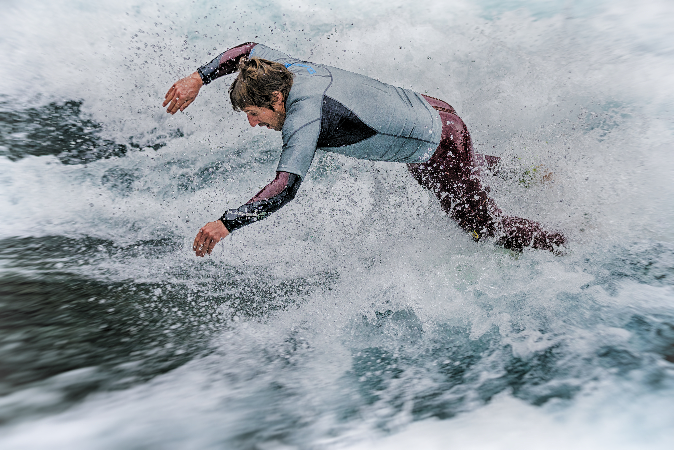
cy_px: 225
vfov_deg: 9.2
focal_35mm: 150
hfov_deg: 13.7
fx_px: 2809
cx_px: 337
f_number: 5
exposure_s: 1/4000
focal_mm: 150
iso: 1000
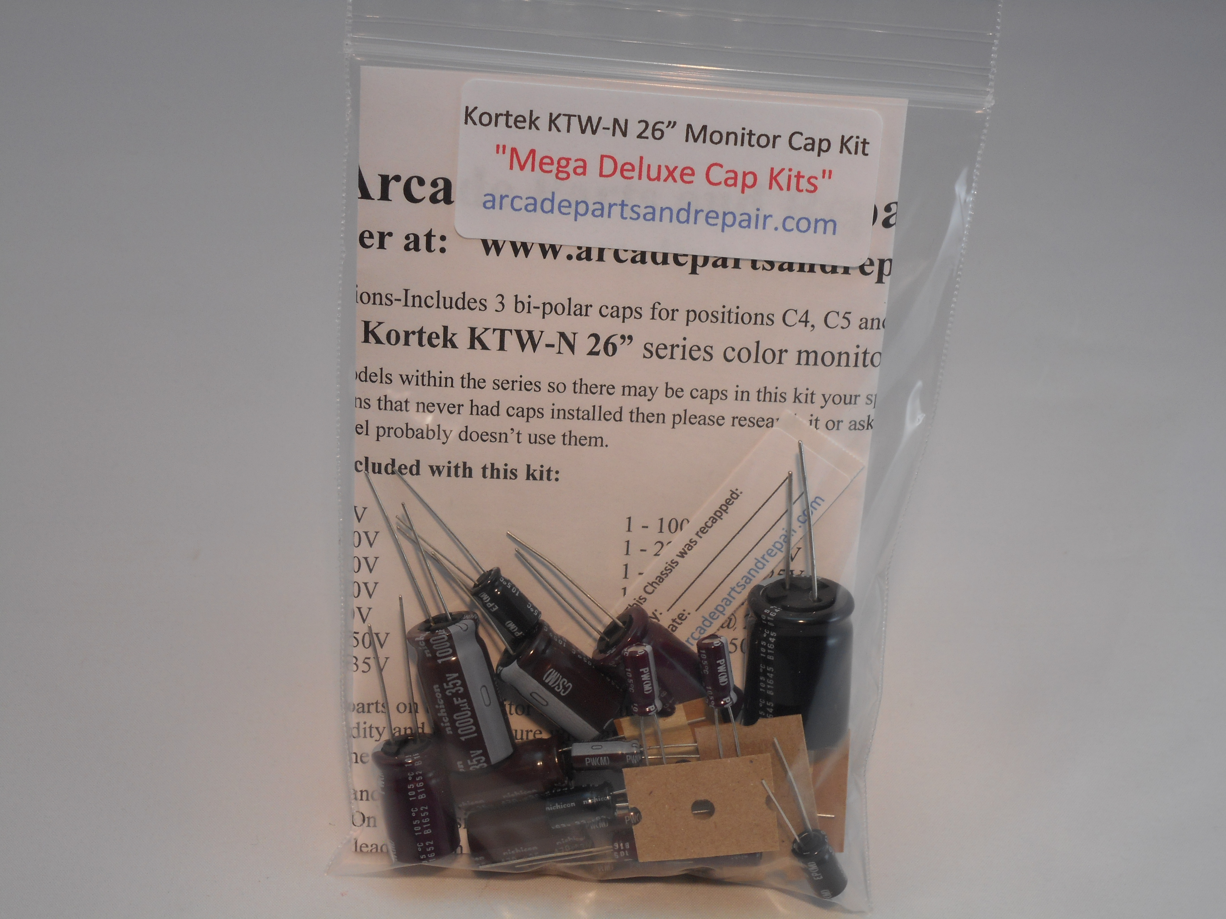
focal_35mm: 67
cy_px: 460
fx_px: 2373
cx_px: 613
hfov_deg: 29.0
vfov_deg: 21.9
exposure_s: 1/30
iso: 110
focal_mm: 12
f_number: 5.3
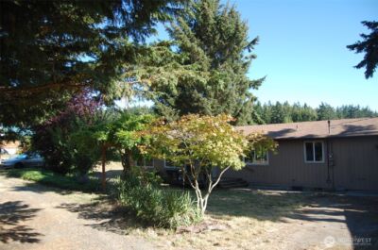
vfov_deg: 47.7
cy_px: 125
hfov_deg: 67.5
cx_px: 189
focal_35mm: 27
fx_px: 283
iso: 200
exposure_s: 1/640
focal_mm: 18
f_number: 3.5
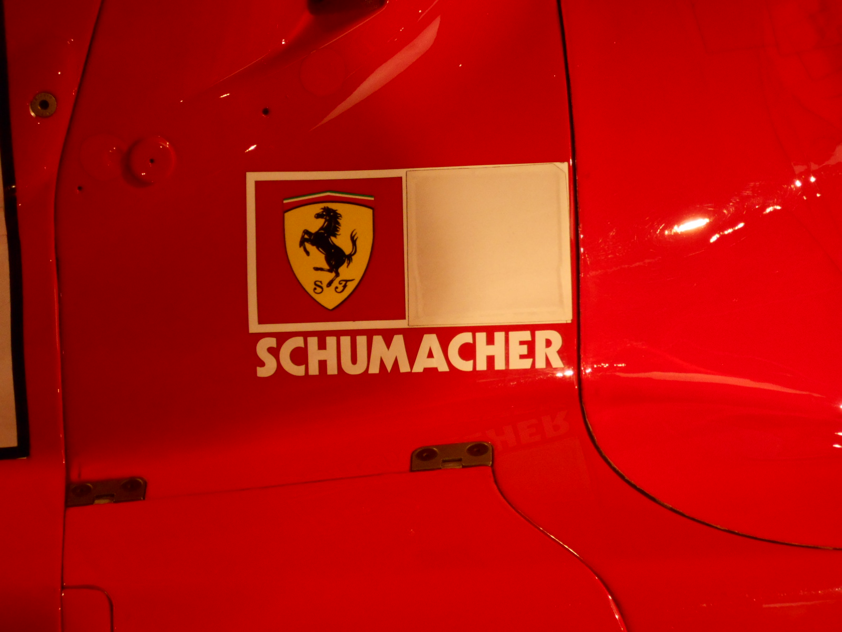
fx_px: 3162
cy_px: 316
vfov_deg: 11.4
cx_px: 421
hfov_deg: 15.2
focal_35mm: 130
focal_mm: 23
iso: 400
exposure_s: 1/30
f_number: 6.5
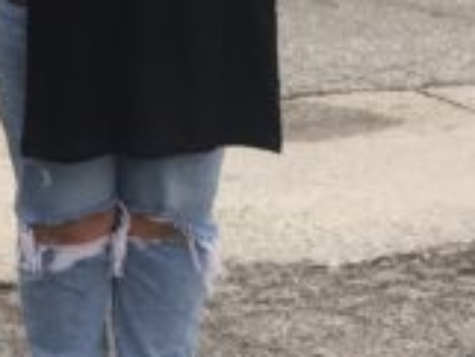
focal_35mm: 144
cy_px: -83
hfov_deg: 12.1
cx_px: -487
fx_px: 1977
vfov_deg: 10.1
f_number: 2.2
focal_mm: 4.15
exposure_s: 1/120
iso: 32
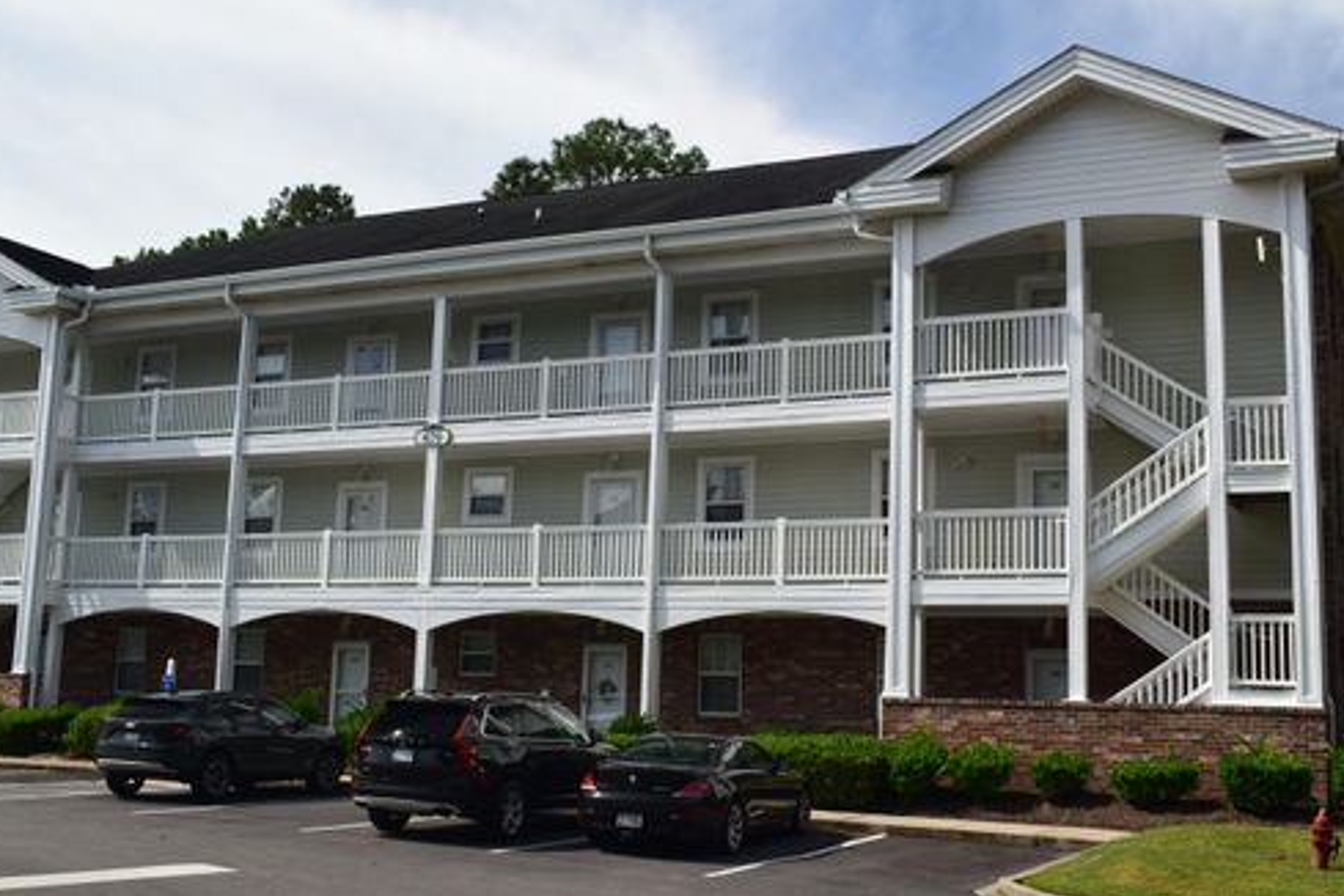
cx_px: 668
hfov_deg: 45.4
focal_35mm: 43
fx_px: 1605
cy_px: 445
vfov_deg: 31.2
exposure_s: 1/320
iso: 400
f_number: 11
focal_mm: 28
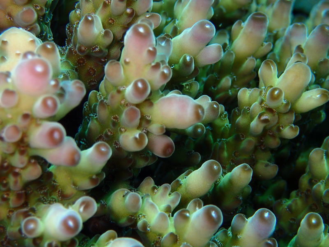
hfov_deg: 23.0
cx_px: 164
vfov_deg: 17.4
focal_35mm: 85
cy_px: 124
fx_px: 808
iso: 200
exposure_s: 1/160
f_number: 6.3
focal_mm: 15.41
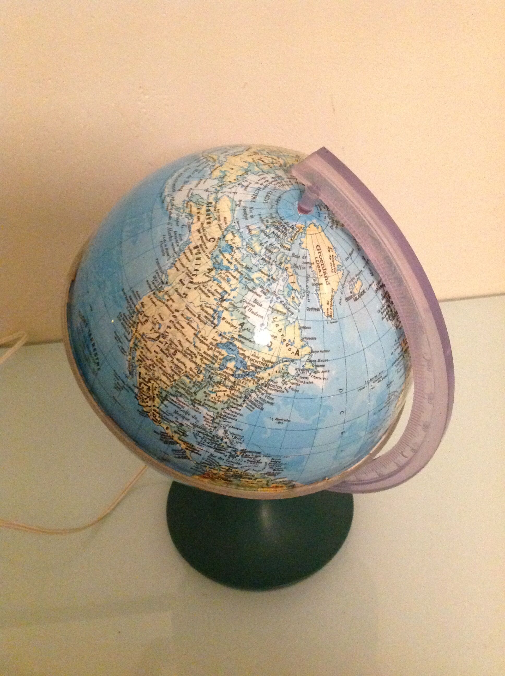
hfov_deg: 40.6
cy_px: 338
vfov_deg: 52.7
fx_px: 683
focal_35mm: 35
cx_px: 252
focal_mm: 4.28
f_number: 2.4
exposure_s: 1/15
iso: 640
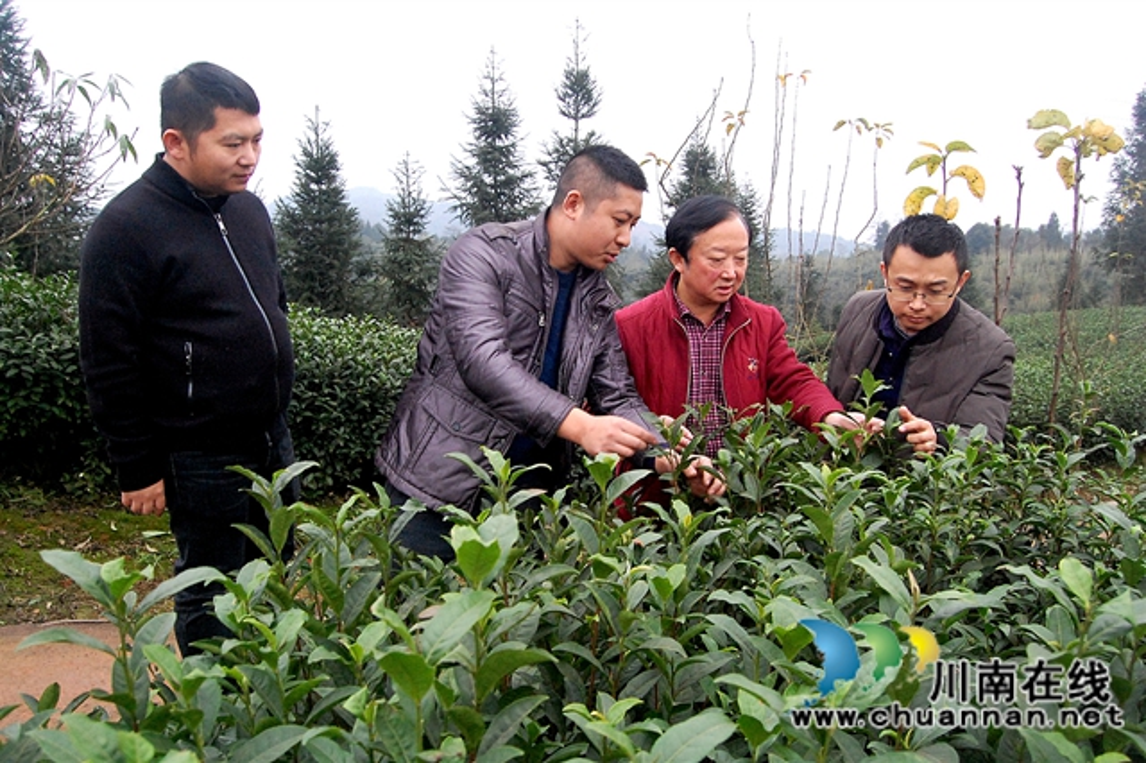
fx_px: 859
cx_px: 573
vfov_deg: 47.9
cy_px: 382
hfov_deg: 67.4
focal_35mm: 27
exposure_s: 1/80
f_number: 7.1
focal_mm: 18
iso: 1600
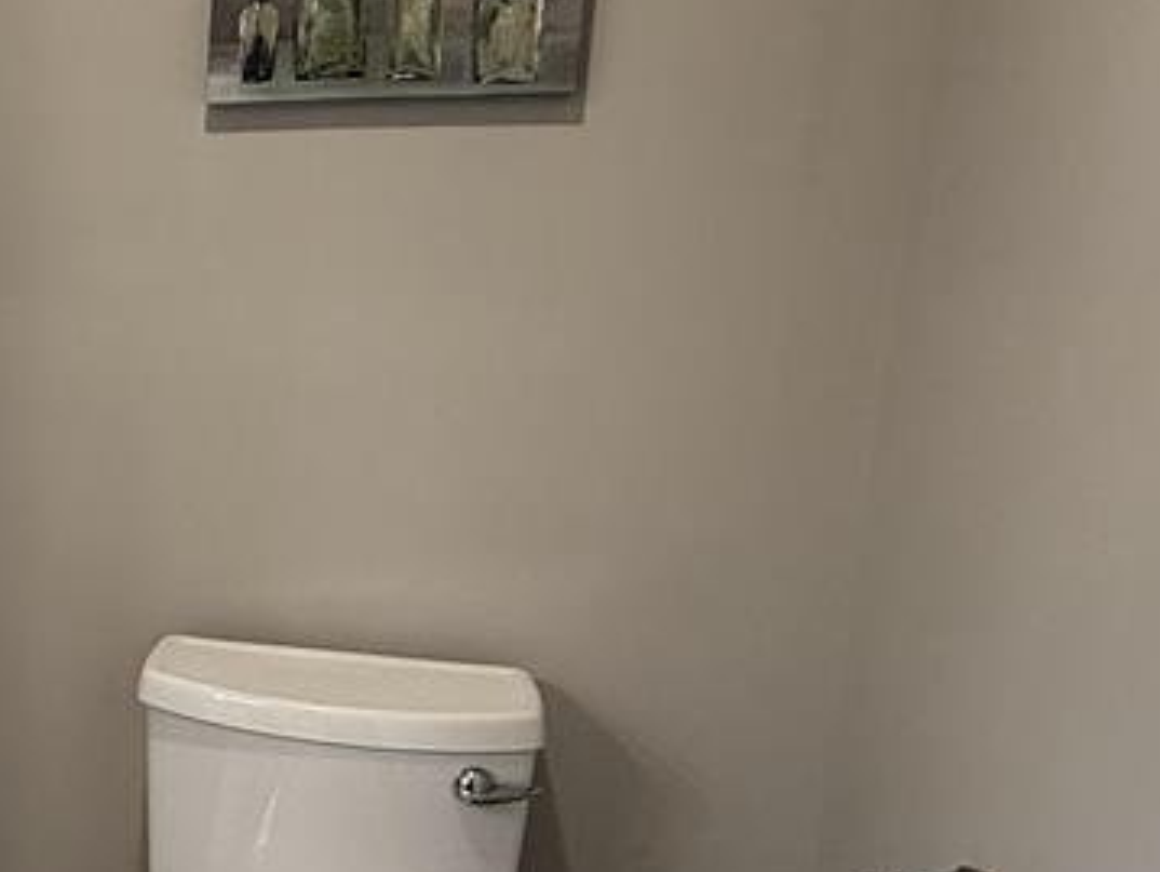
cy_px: 502
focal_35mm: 50
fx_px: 1677
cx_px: -395
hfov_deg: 29.6
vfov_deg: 29.1
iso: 160
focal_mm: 2.22
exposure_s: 1/120
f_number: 2.2
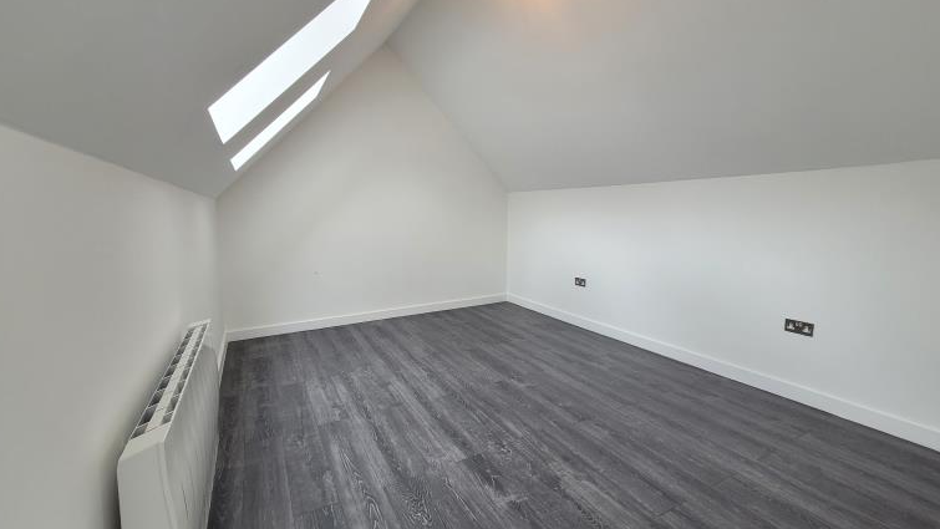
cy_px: 246
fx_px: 374
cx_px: 462
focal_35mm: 15
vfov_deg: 70.5
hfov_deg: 103.0
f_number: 2.2
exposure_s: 1/50
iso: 80
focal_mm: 1.74
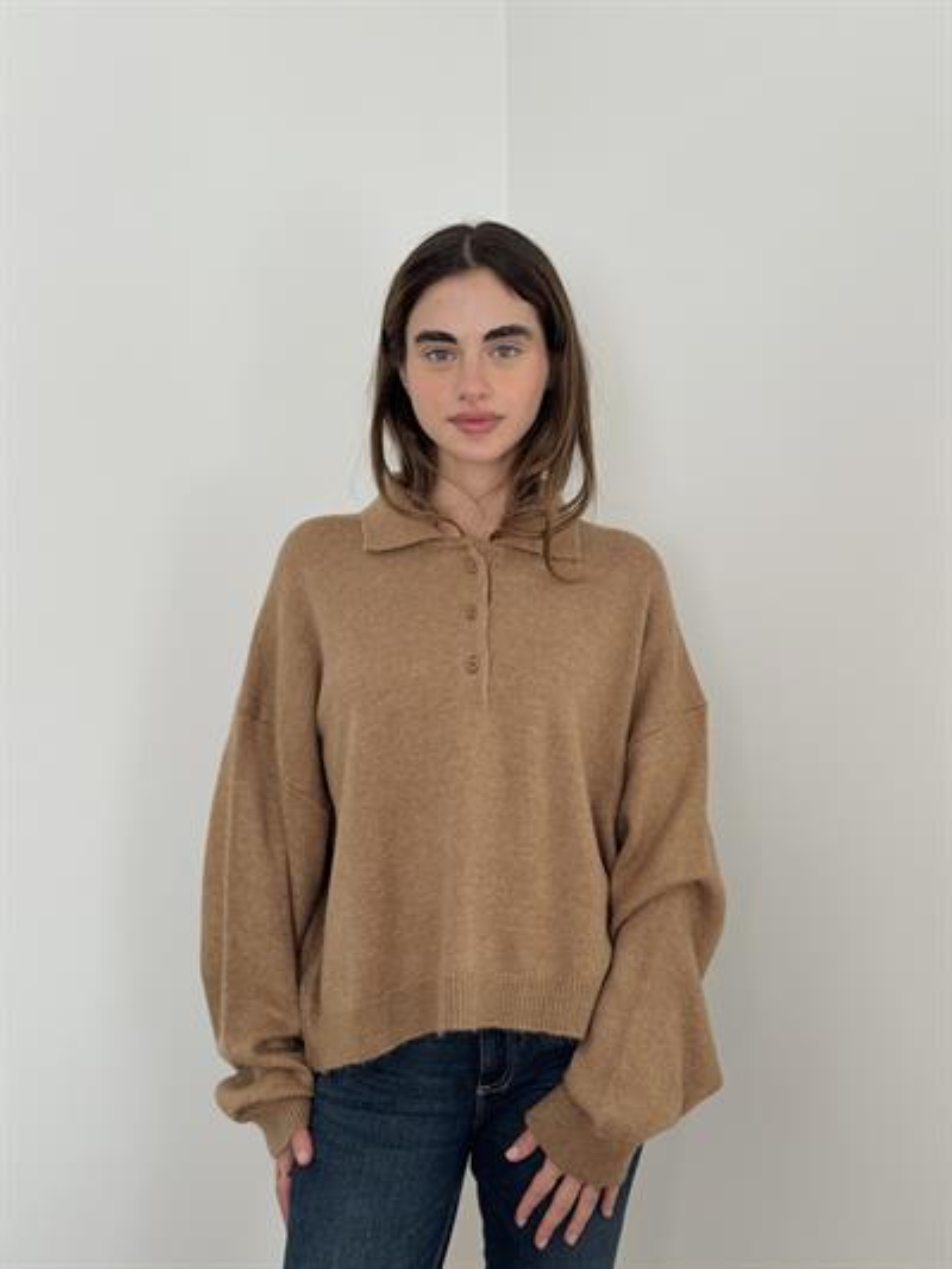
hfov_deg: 30.3
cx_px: 476
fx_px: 1759
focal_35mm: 48
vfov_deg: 39.6
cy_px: 634
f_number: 1.78
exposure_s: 1/121
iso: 80
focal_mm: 6.76
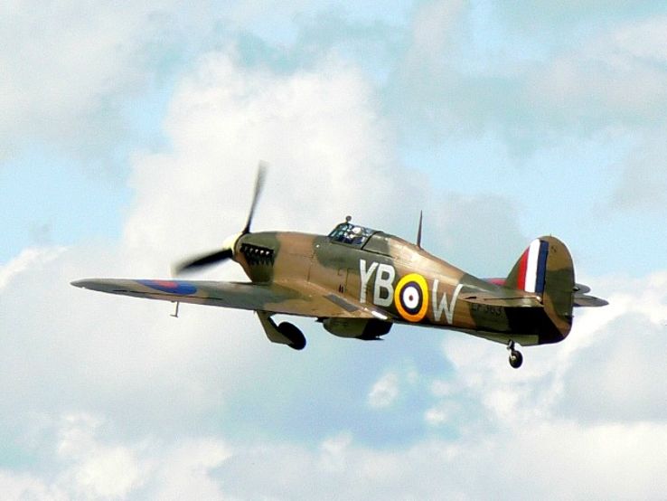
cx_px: 334
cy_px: 250
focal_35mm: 594
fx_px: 11449
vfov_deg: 2.5
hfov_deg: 3.3
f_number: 4
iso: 100
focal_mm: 72
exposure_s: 1/1000
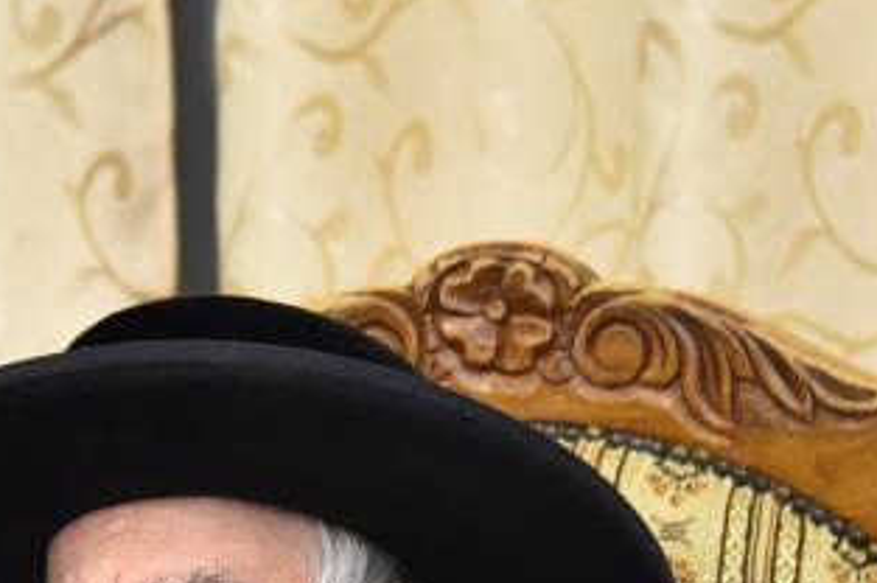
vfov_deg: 2.9
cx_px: -36
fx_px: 11559
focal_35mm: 475
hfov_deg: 4.3
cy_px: 750
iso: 2000
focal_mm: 145
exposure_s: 1/125
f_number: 5.6
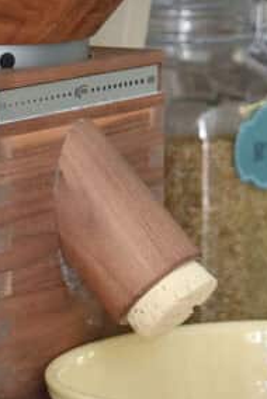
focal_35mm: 216
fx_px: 2397
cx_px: 248
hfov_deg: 6.4
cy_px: 66
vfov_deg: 9.5
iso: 1000
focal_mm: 40
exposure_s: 1/60
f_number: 5
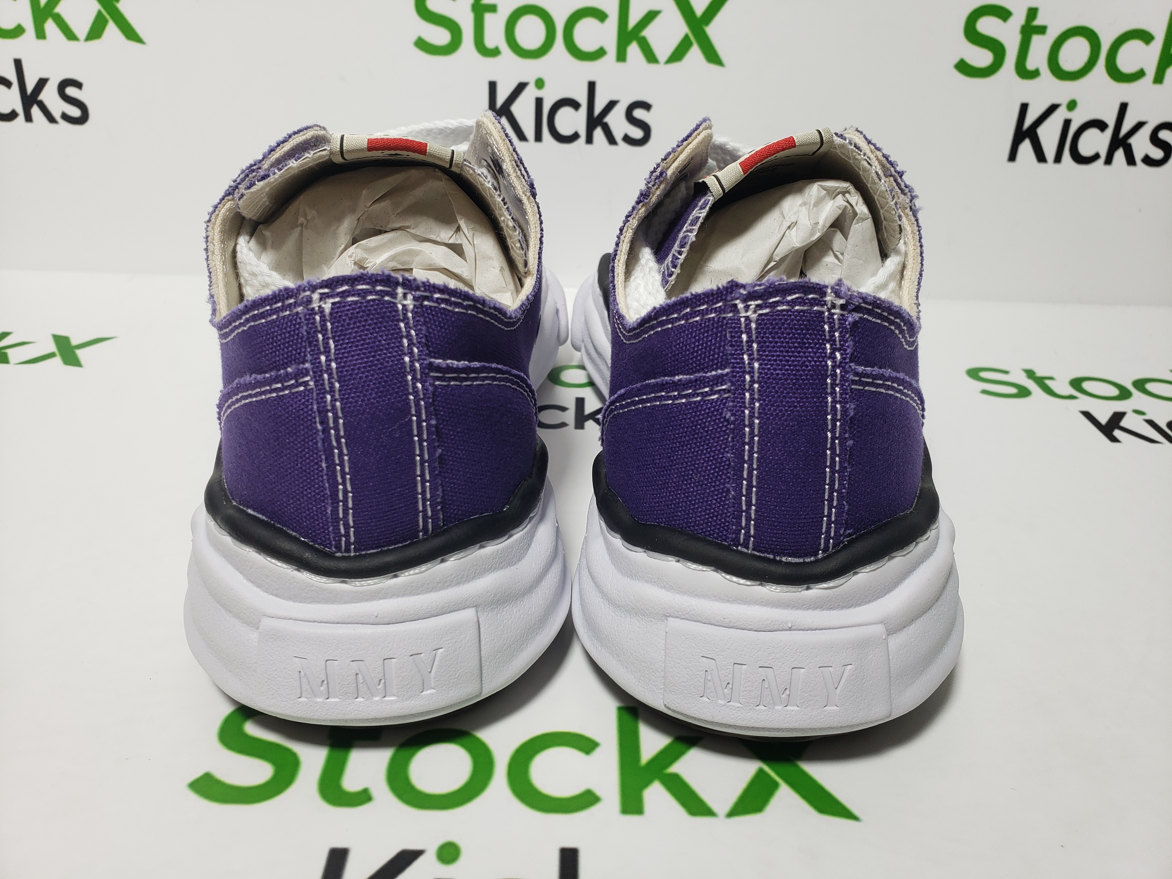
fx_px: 880
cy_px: 440
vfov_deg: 53.1
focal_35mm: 26
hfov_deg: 67.3
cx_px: 586
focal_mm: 4.3
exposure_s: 1/171
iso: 50
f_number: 2.4
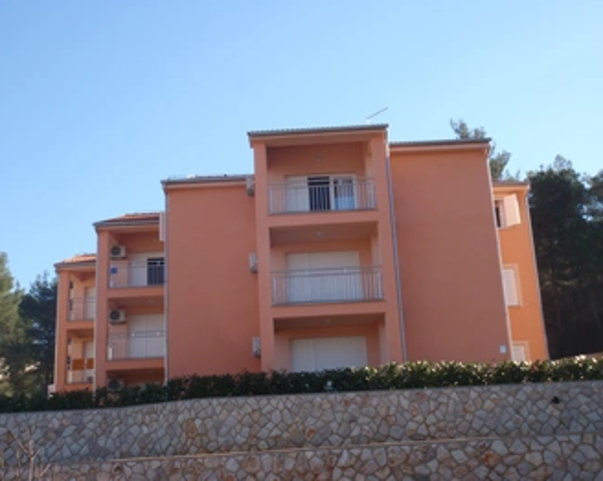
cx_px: 276
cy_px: 246
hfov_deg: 41.1
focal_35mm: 45
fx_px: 803
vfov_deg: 33.4
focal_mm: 7.57
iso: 64
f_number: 6.3
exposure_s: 1/80
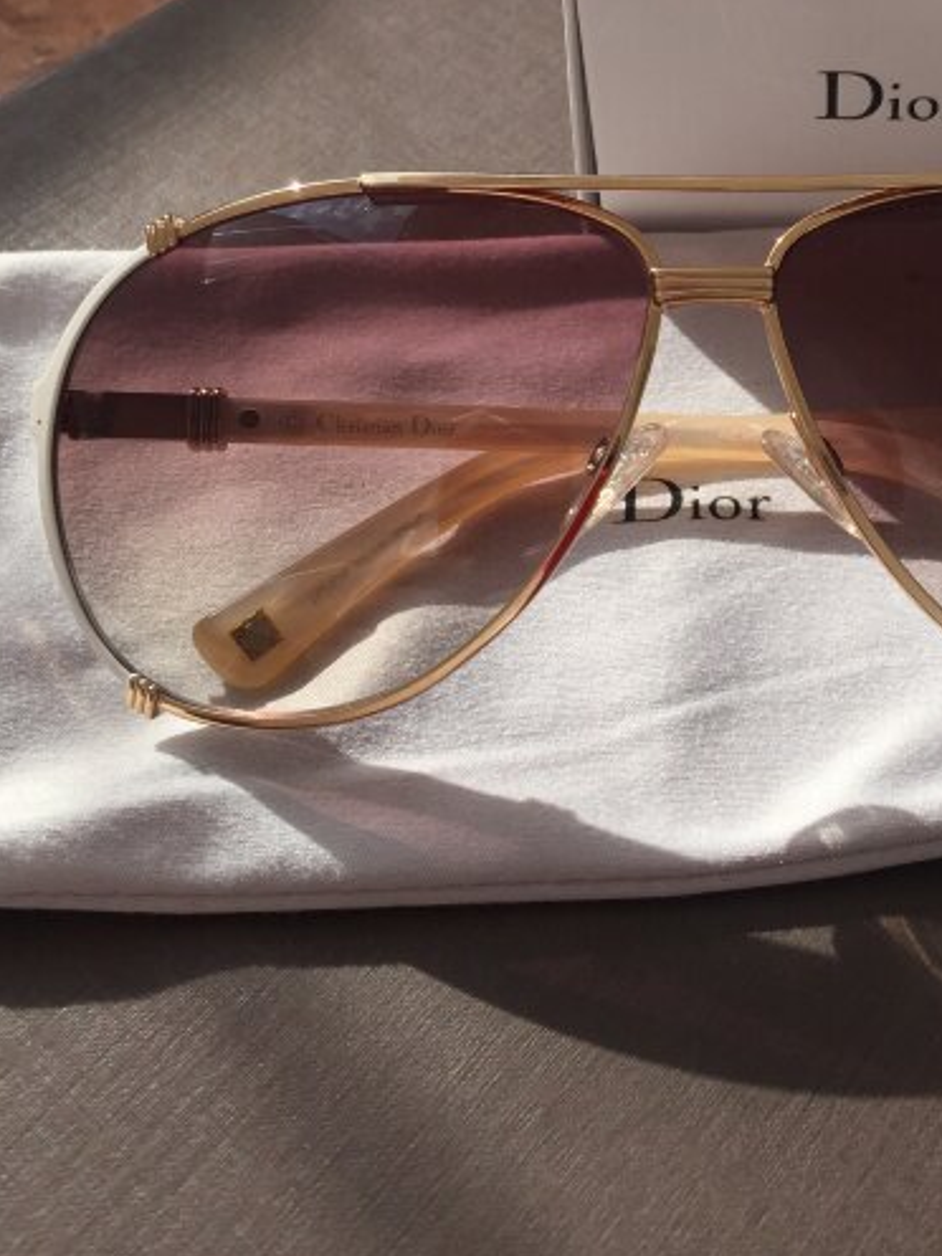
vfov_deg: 41.1
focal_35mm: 45
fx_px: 1633
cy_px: 339
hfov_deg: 31.5
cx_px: 724
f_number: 2.2
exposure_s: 1/206
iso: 32
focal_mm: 4.15
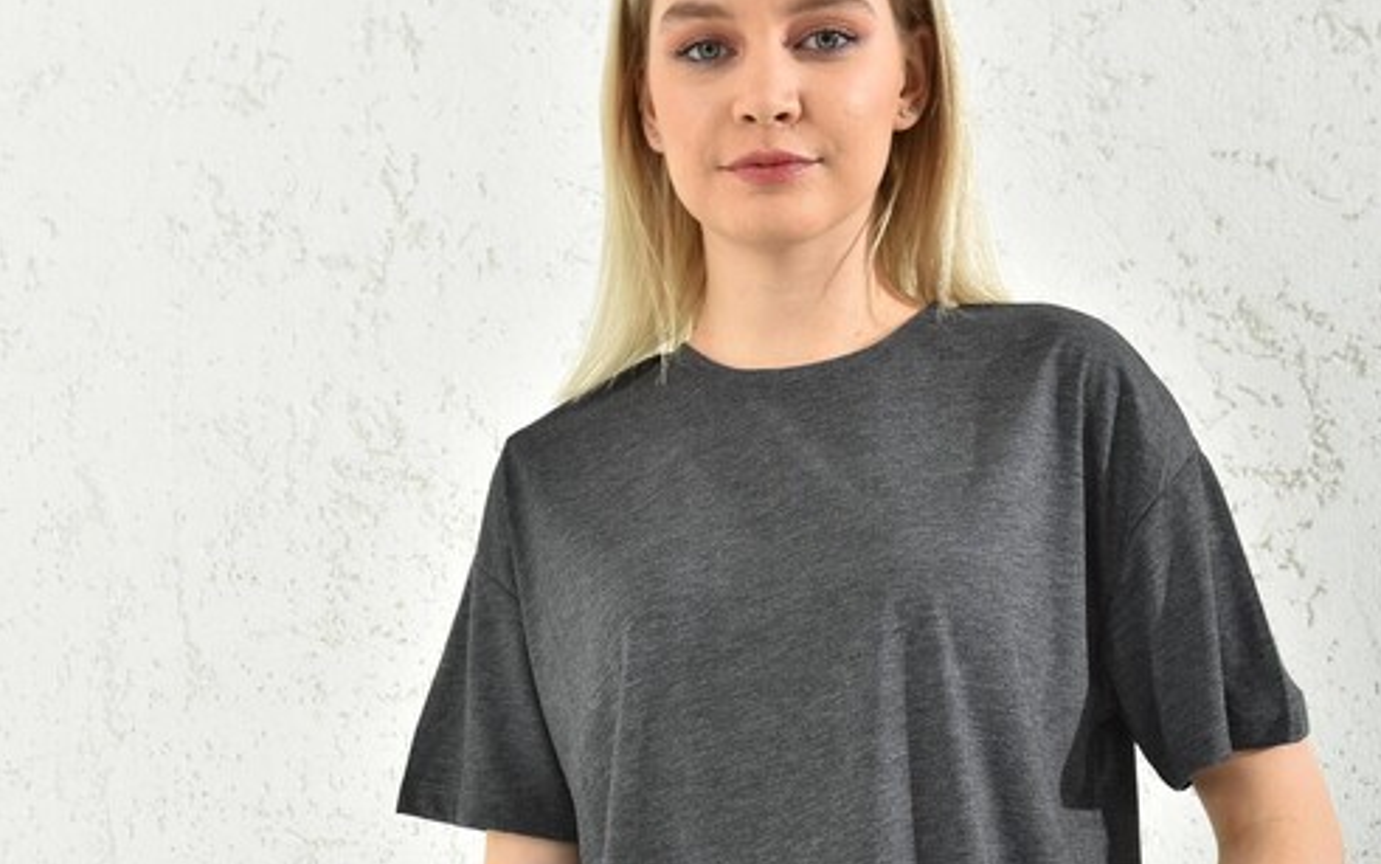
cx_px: 695
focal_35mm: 56
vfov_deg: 22.9
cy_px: 661
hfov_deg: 36.3
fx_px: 2108
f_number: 7.1
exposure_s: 1/160
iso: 100
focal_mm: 36
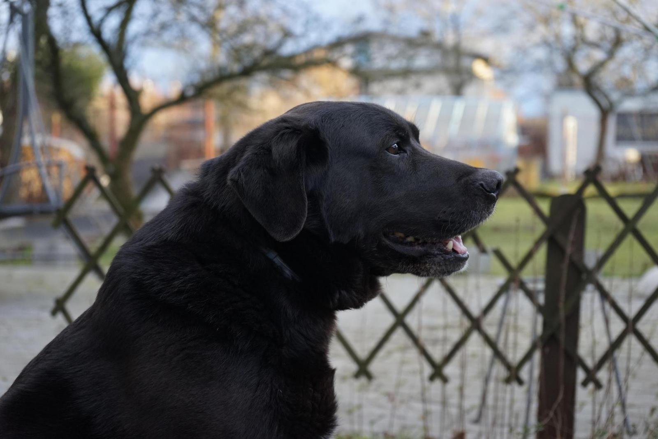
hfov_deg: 28.8
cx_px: 329
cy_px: 220
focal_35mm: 70
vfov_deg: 19.5
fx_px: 1280
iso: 1000
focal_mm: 70
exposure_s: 1/250
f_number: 5.6
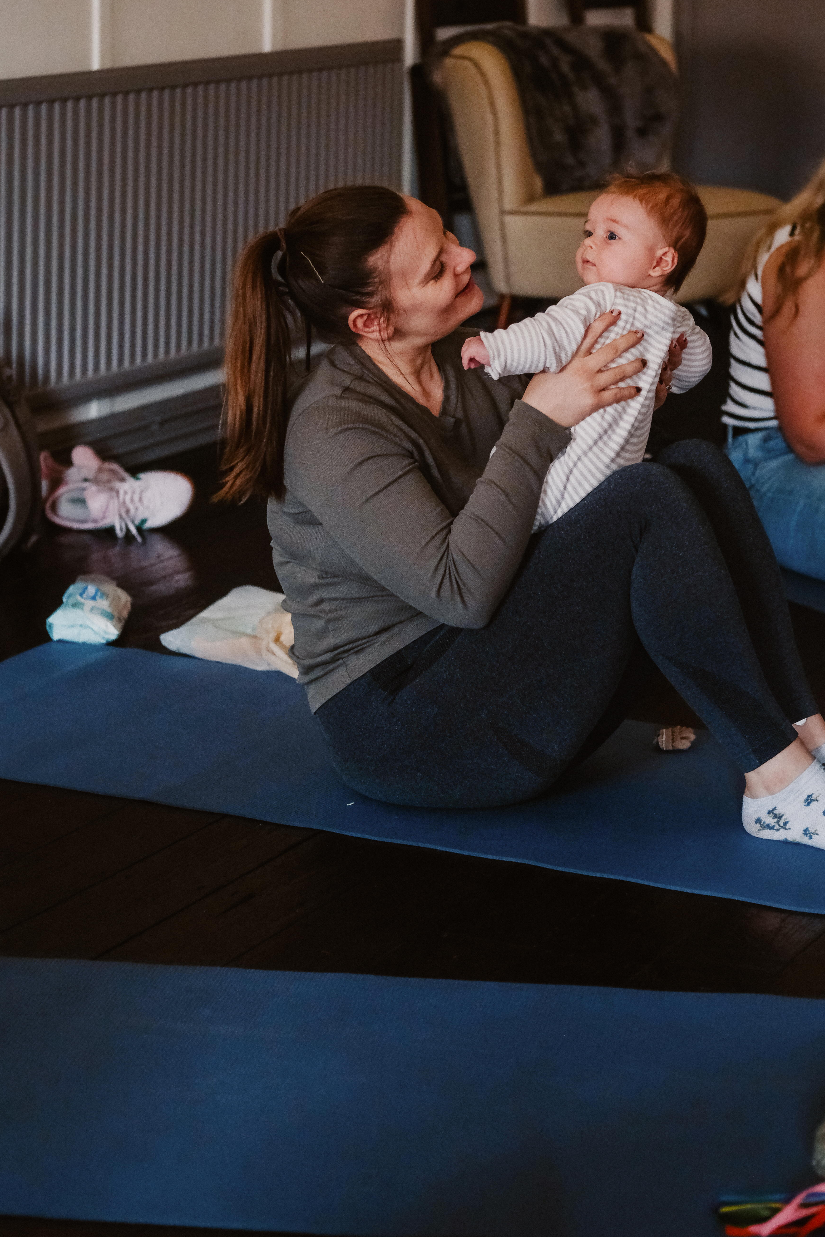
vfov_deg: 22.6
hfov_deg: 15.2
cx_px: 406
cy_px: 517
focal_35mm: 90
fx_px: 3093
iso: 2500
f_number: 2
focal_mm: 50
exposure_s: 1/150
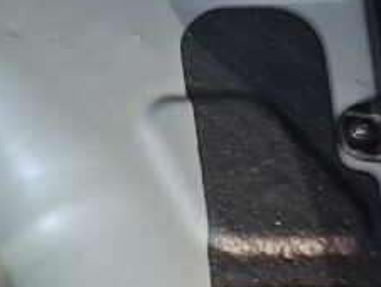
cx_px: -440
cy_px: 549
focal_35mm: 104
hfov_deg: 14.6
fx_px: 1146
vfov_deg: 12.7
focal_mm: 5.54
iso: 800
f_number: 1.8
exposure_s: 1/25
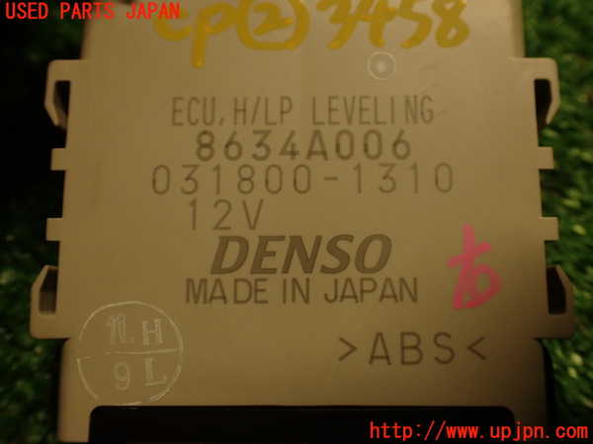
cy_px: 222
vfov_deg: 44.2
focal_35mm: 32
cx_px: 296
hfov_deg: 56.8
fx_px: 548
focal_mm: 5.79
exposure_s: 1/50
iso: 200
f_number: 2.4
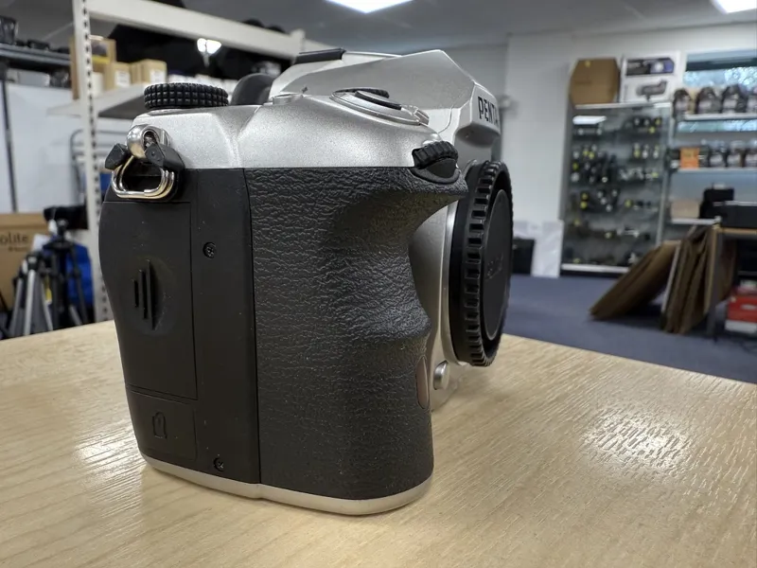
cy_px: 284
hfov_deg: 71.6
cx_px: 378
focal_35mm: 24
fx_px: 525
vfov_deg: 56.8
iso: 250
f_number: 2.2
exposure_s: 1/50
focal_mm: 2.22
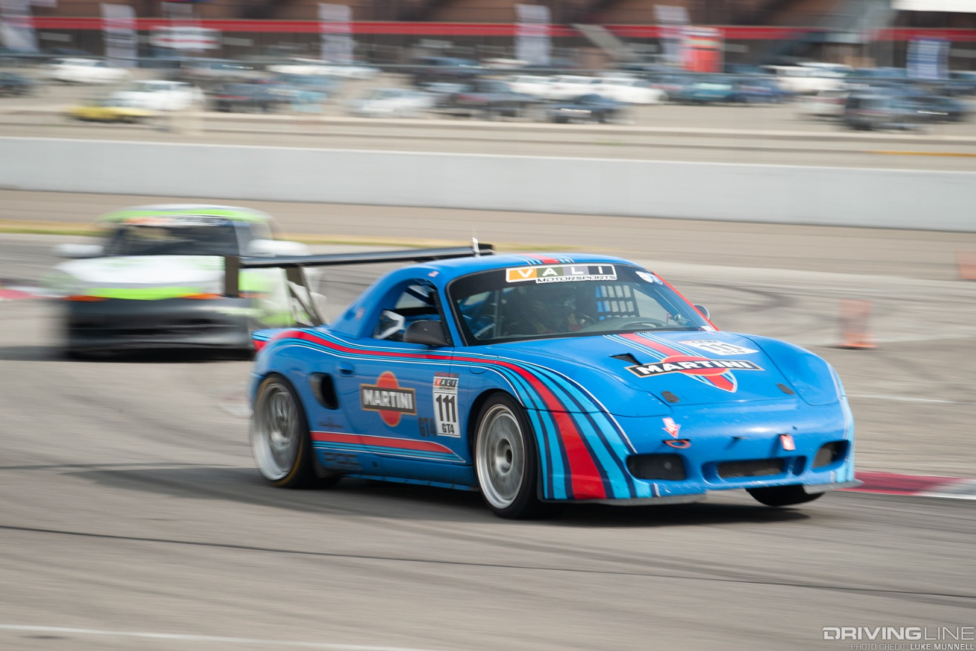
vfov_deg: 9.5
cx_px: 488
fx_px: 3931
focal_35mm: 145
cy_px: 326
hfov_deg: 14.2
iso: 200
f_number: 13
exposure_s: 1/60
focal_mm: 145
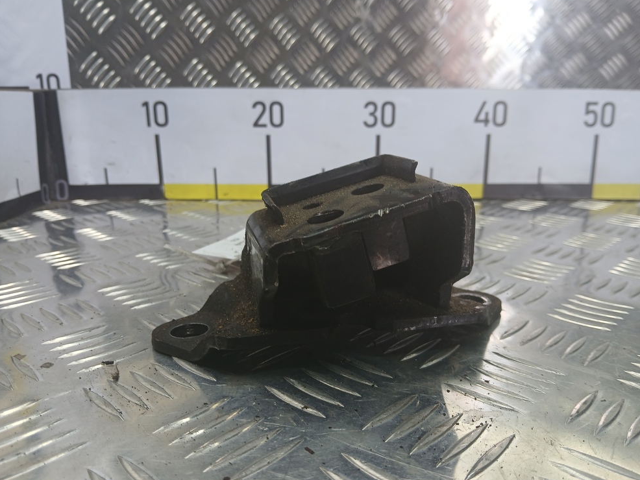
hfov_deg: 65.3
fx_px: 499
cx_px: 330
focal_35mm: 27
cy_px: 245
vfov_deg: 51.4
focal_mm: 3.98
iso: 32
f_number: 1.8
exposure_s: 1/50
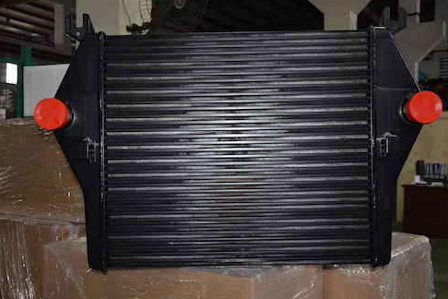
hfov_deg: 48.5
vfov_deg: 33.4
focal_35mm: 40
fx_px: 498
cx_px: 228
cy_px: 148
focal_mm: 26
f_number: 4
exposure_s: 1/60
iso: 800
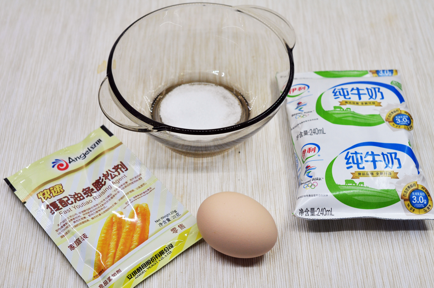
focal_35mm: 52
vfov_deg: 25.7
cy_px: 144
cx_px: 217
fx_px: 632
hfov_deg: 37.9
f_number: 5.6
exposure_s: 1/400
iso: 280
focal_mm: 35
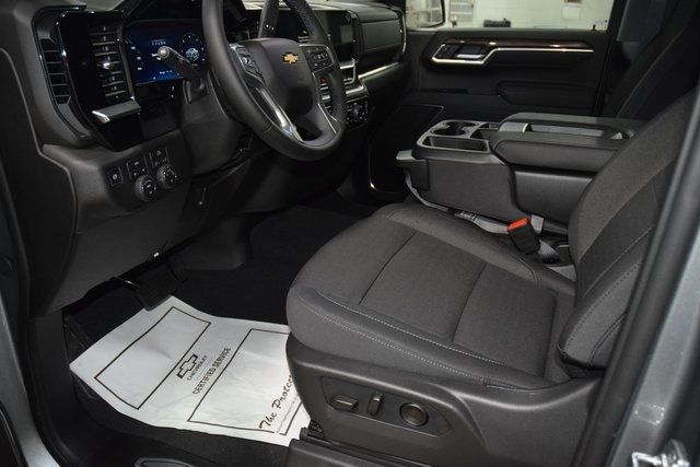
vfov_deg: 48.0
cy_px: 234
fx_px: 525
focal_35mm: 27
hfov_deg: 67.4
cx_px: 350
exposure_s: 1/100
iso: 2200
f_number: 3.5
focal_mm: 18
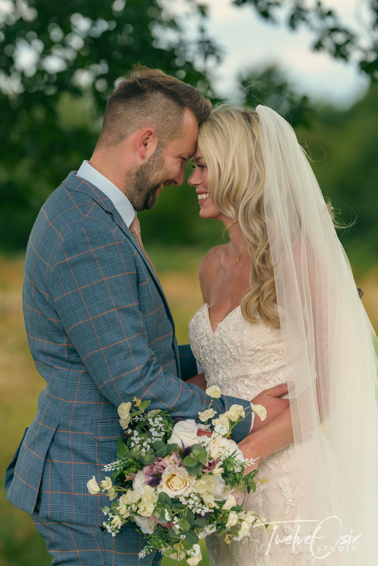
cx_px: 189
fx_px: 2126
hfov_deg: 10.2
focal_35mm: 135
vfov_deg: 15.2
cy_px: 283
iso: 100
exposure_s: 1/1000
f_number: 2.8
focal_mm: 135
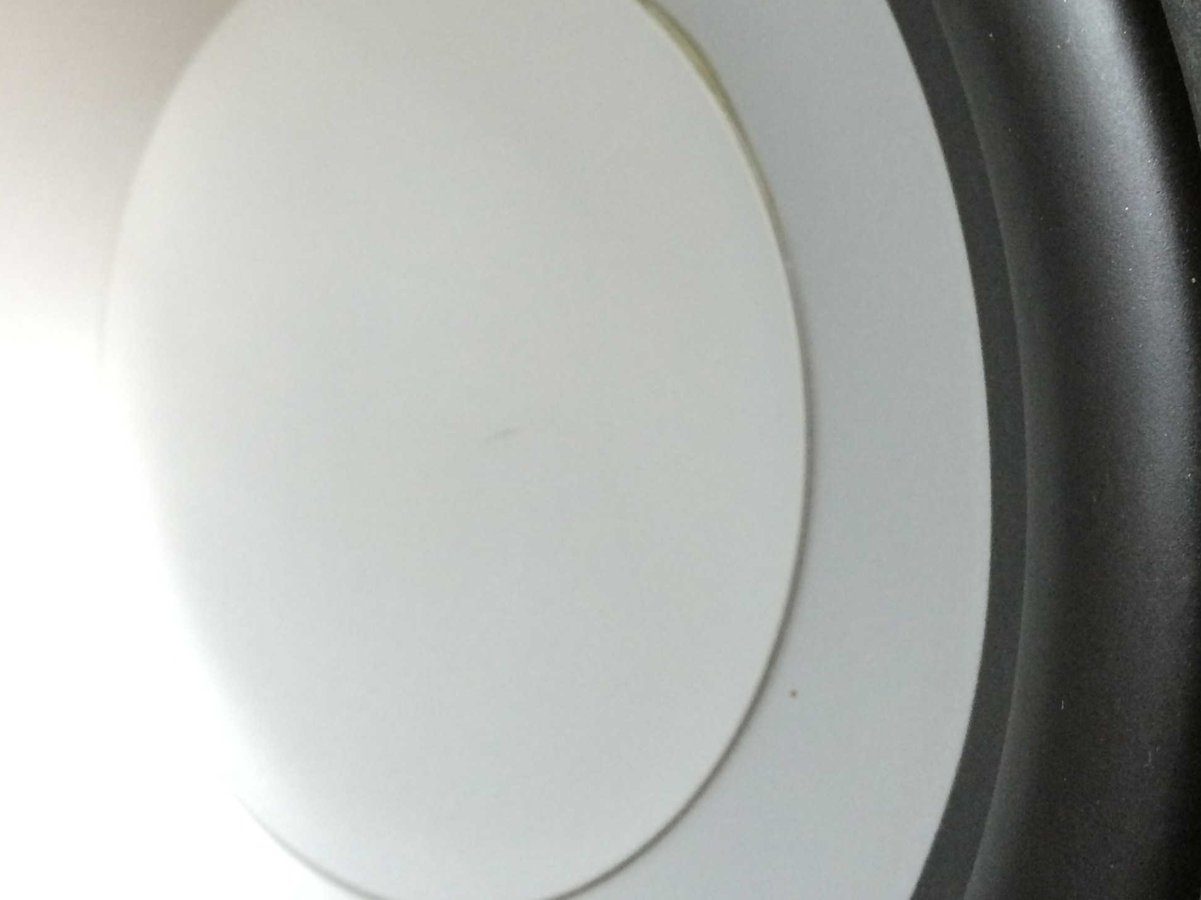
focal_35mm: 49
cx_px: 670
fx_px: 1700
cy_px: 309
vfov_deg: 29.5
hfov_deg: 38.9
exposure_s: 1/25
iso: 320
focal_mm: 4.15
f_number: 2.2
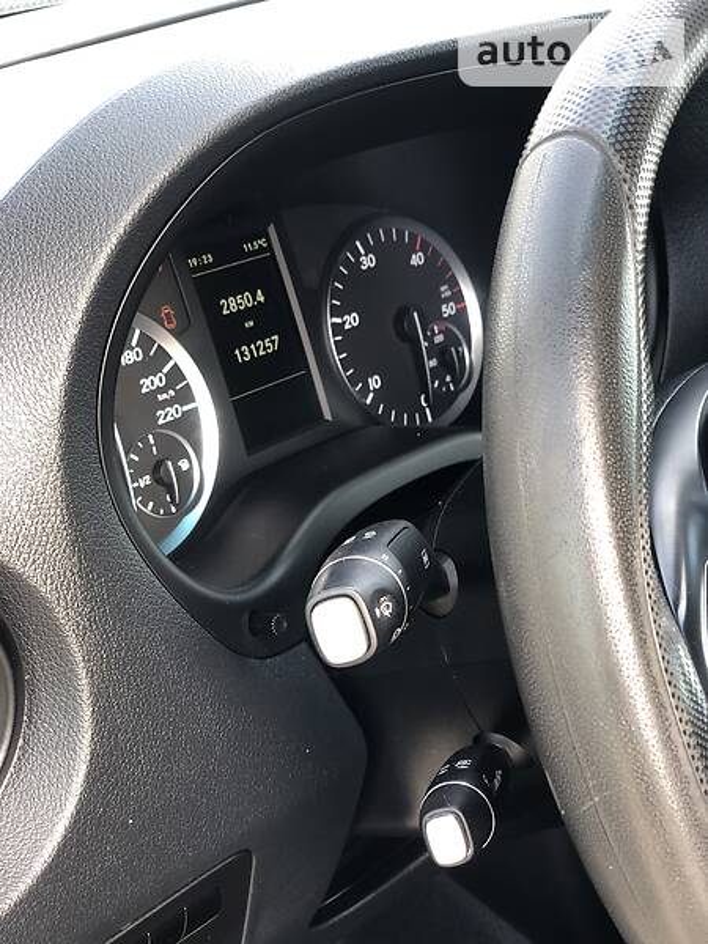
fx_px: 1418
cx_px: 354
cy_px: 472
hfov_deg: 28.0
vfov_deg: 36.8
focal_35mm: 52
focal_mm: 6
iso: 64
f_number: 2.4
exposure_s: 1/60
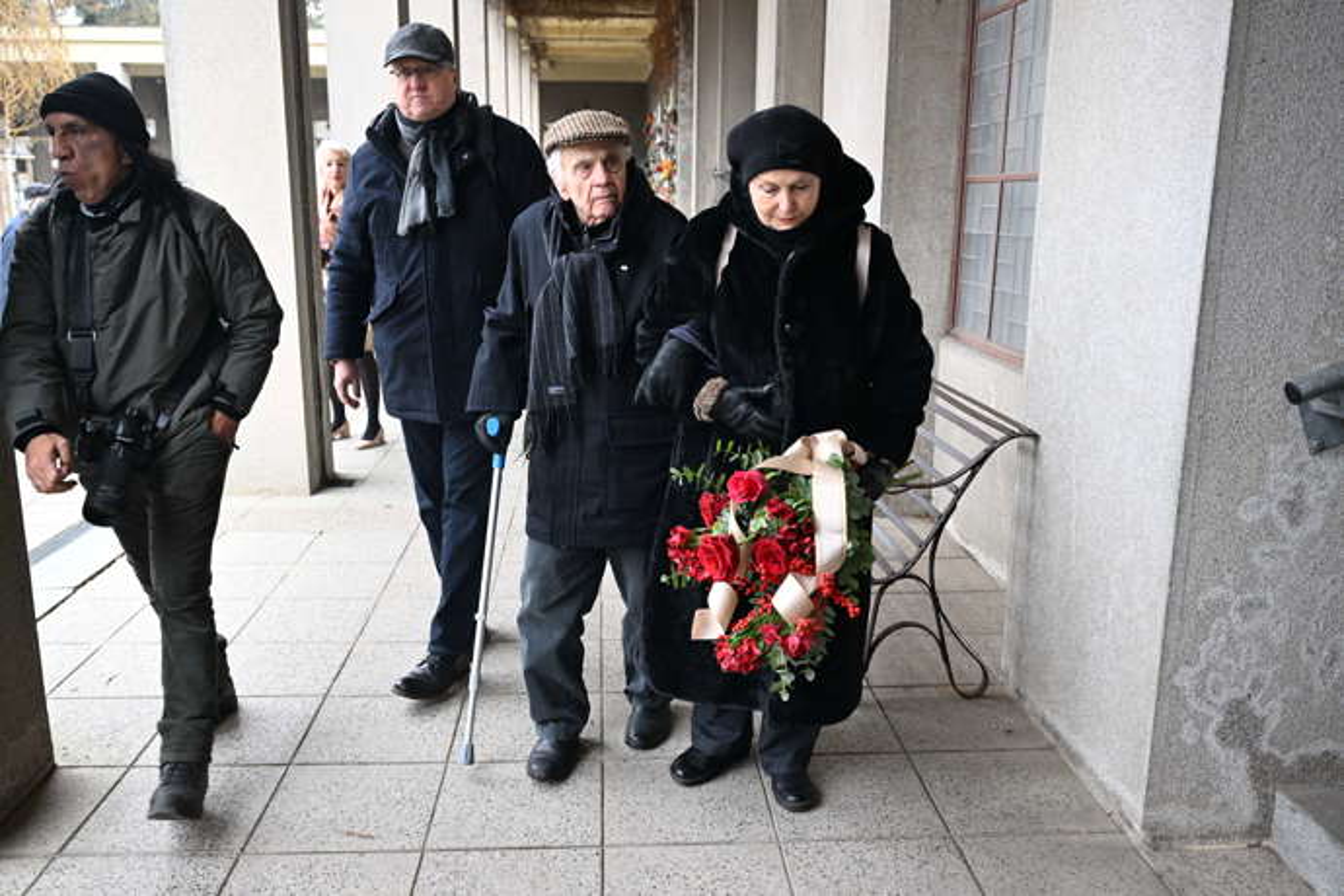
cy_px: 448
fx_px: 1139
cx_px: 672
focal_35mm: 30
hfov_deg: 61.1
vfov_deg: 43.0
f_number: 4.5
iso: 1250
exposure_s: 1/160
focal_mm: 30.5
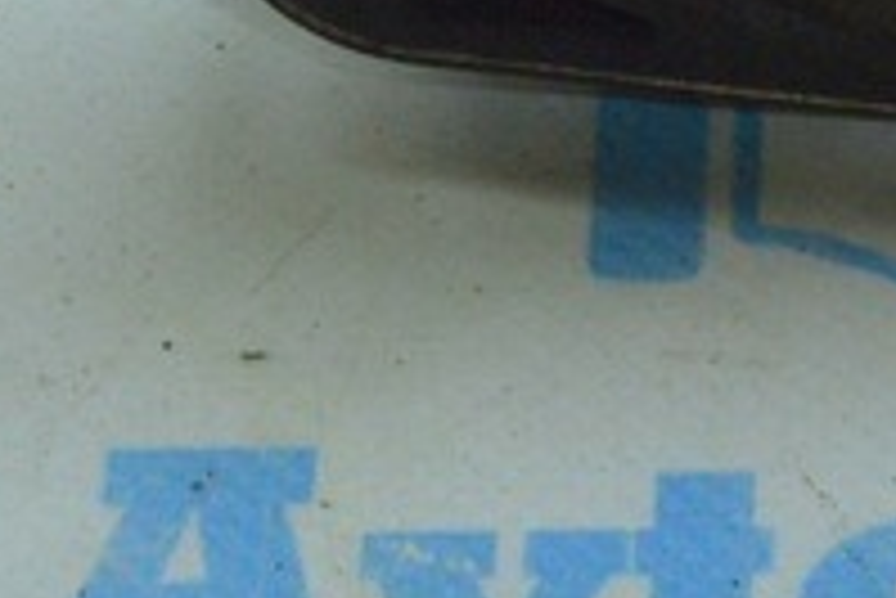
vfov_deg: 5.2
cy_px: -587
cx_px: 1418
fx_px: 6525
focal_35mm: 262
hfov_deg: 7.7
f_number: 16
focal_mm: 34
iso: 1800
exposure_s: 1/40
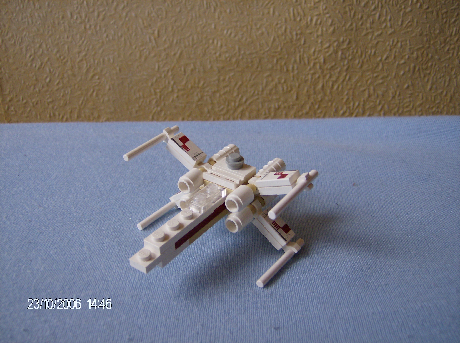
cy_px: 172
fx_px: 477
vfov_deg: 39.5
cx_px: 230
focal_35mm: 36
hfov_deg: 51.5
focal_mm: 6
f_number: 2.8
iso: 100
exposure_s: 1/64
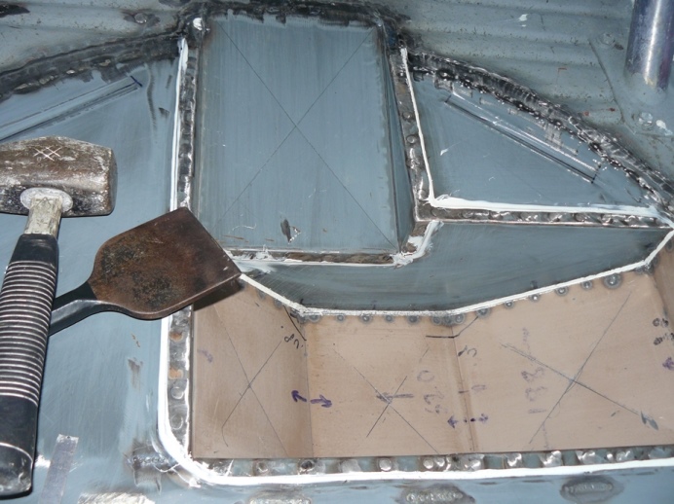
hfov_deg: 51.4
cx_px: 337
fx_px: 700
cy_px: 252
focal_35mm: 36
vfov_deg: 39.6
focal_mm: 6
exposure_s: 1/30
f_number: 2.8
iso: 100
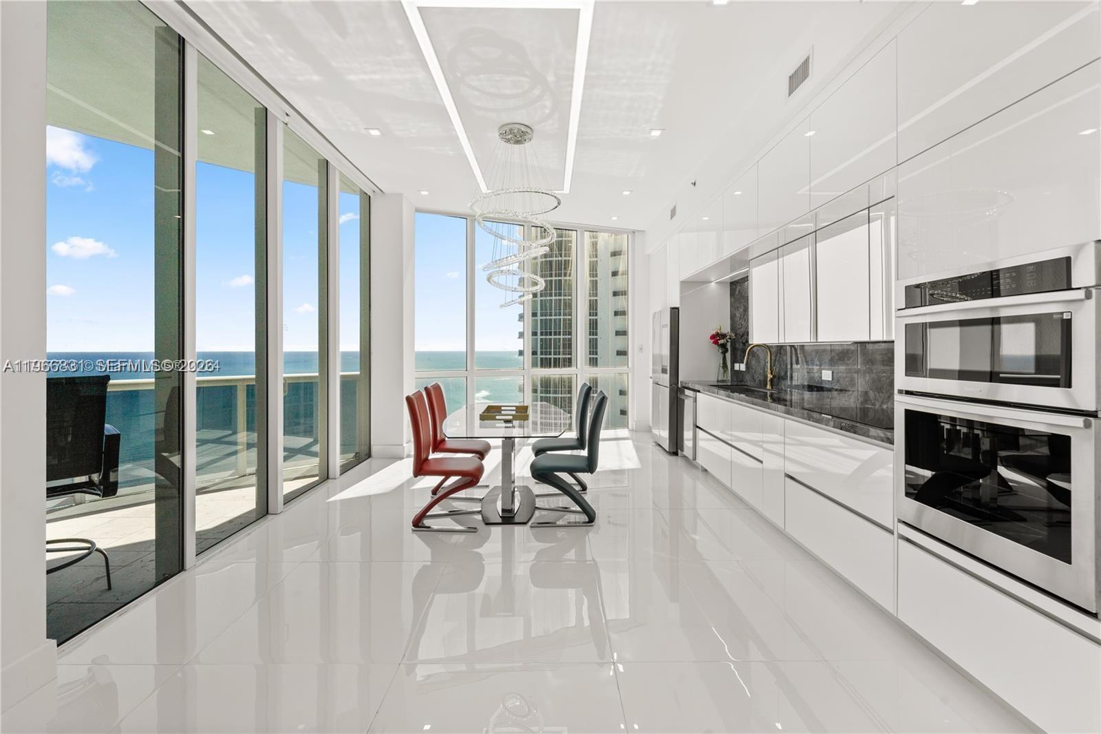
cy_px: 367
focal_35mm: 14
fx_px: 428
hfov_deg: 104.3
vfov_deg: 81.2
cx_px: 550
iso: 250
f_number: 11
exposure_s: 1/40
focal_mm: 14
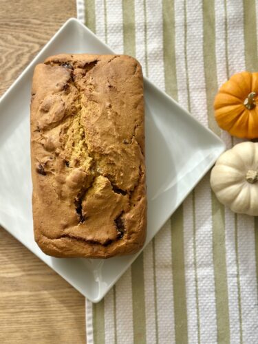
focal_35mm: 48
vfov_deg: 39.7
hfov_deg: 30.3
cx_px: 129
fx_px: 477
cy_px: 172
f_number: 1.78
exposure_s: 1/810
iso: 80
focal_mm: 6.86
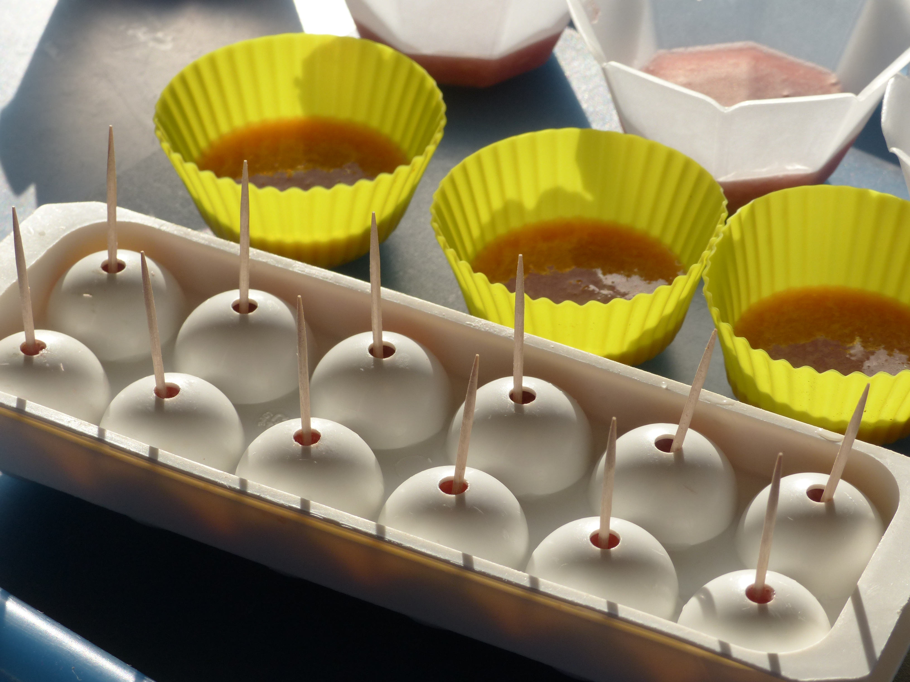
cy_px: 341
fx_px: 2865
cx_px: 455
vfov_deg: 13.6
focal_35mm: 109
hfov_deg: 18.0
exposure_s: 1/1300
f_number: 4
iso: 100
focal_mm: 19.6
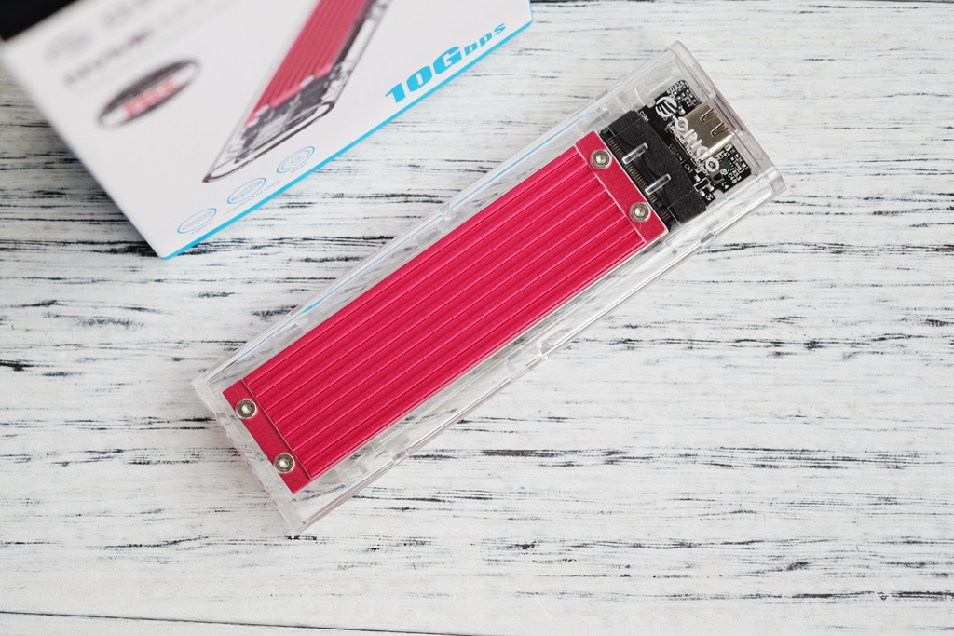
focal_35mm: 90
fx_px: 2385
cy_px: 318
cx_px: 477
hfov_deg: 22.6
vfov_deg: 15.2
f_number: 5
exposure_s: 1/85
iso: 500
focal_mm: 60
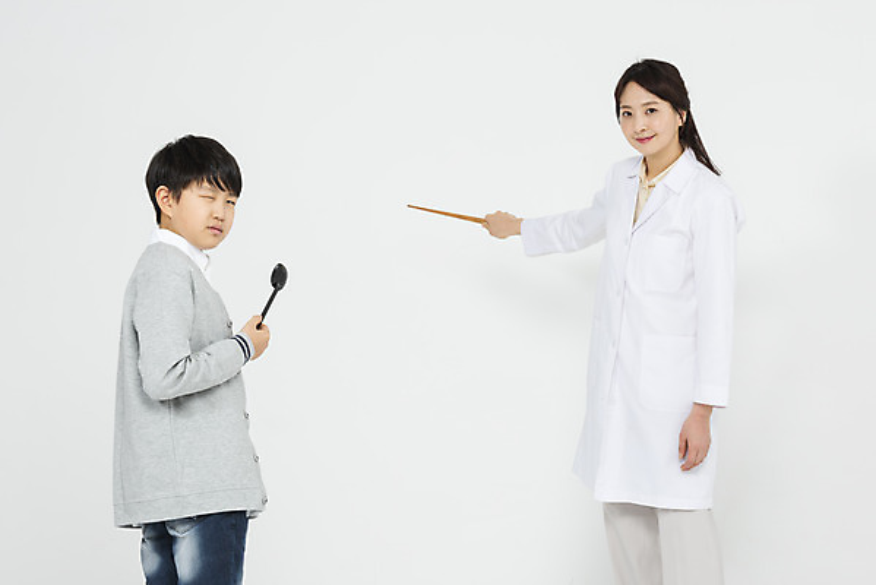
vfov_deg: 13.4
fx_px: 2483
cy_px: 292
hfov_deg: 20.0
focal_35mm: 102
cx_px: 438
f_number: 18
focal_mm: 102
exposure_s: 1/125
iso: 100
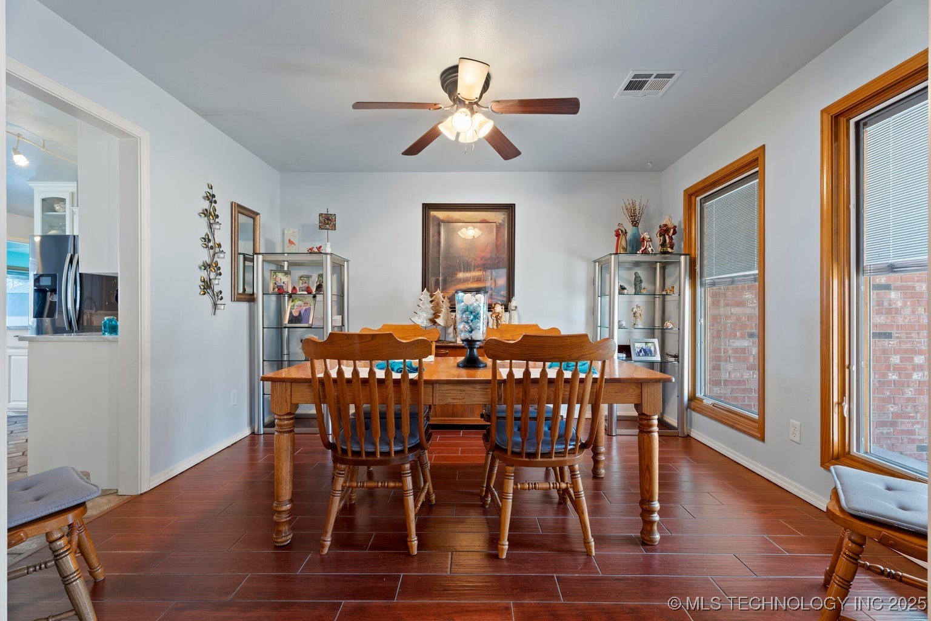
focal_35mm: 16
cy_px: 310
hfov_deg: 96.7
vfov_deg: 73.7
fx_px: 414
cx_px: 466
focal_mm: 16
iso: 250
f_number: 9
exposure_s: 4
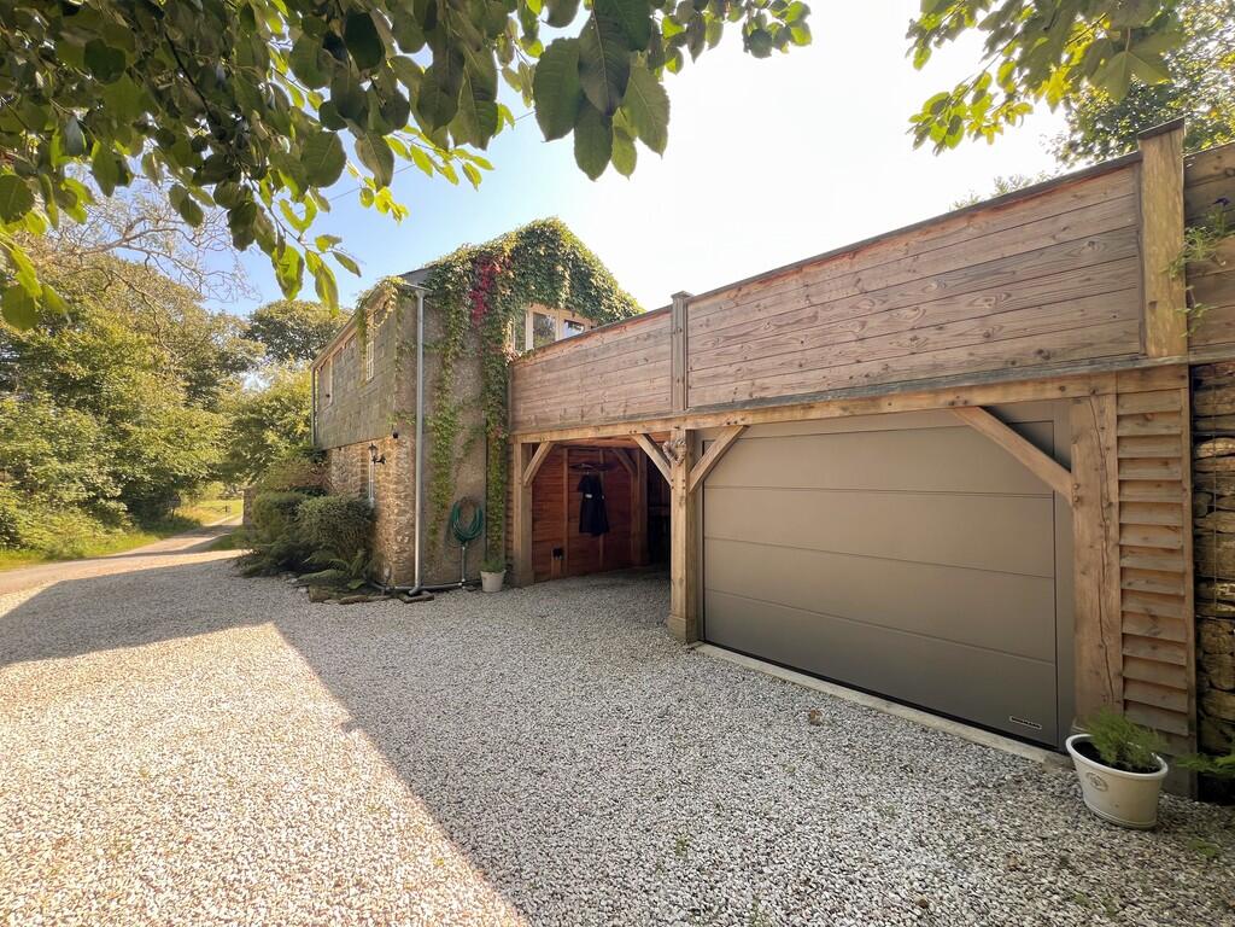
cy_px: 464
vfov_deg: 89.9
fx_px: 464
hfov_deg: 106.2
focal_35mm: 13
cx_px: 618
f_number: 1.8
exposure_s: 1/147
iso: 32
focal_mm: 1.57
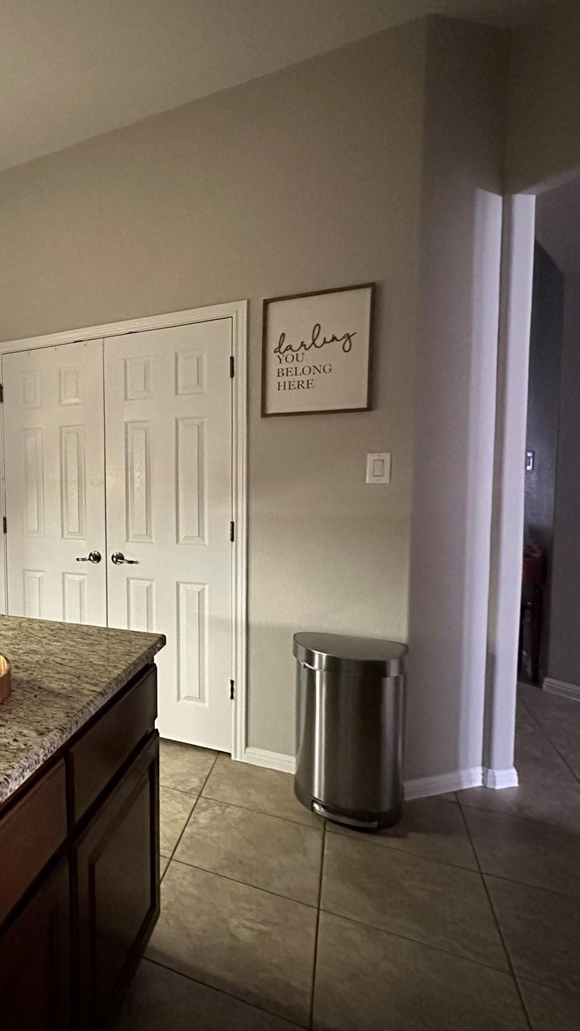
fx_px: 574
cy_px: 510
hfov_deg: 44.7
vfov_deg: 83.8
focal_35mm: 21
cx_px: -11
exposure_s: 1/30
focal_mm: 2.22
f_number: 2.2
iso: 2000
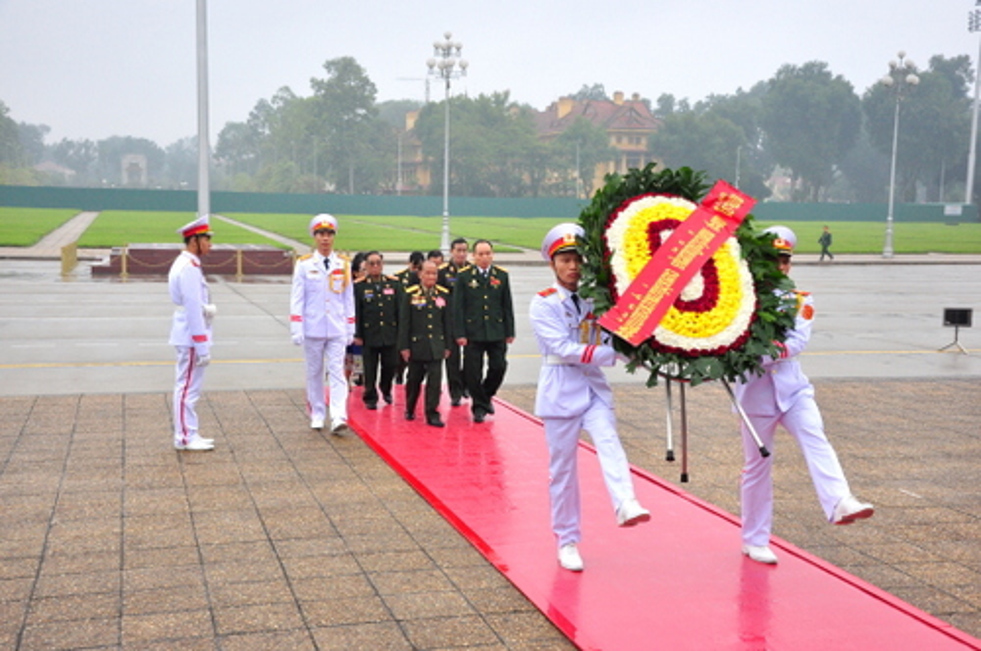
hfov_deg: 41.2
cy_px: 326
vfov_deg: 28.0
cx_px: 490
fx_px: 1306
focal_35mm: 48
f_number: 5.6
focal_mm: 32
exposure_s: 1/160
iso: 640
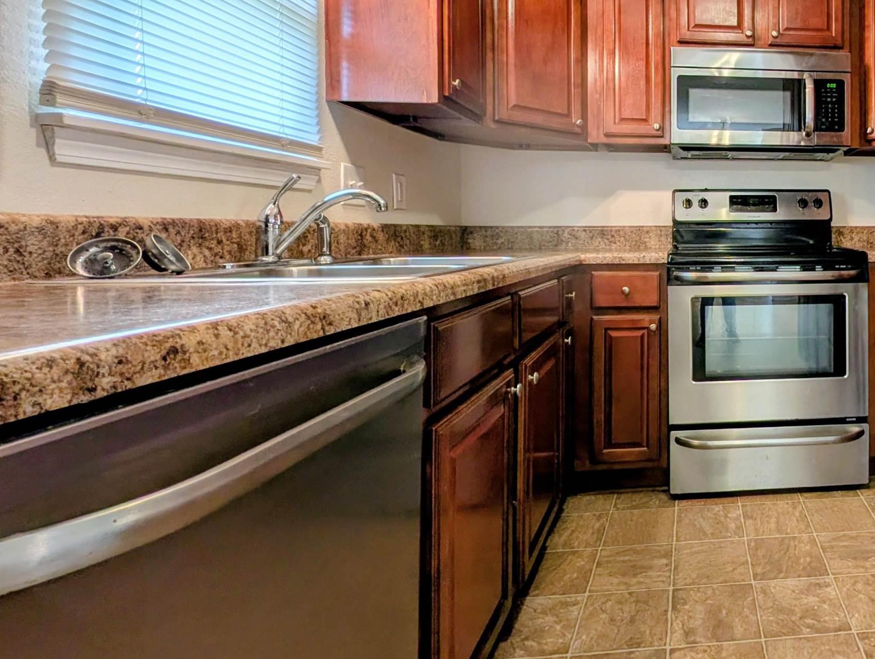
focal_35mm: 22
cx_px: 762
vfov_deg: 60.2
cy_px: 235
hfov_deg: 65.3
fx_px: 557
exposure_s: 1/30
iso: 44
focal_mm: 2.23
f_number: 1.95
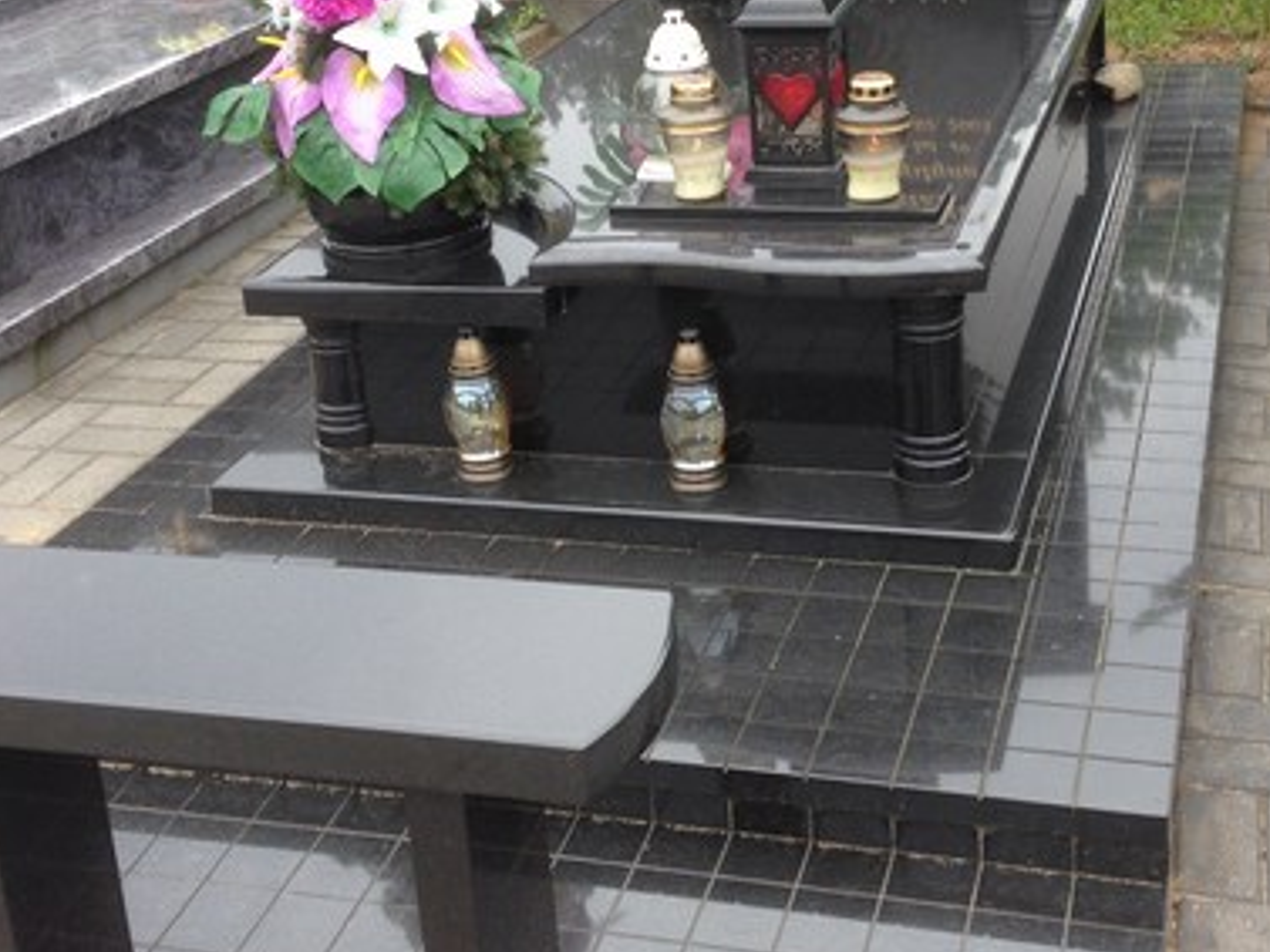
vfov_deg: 25.6
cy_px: 178
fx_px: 2055
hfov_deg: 34.3
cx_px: 674
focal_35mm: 56
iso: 50
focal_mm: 4.12
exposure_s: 1/423
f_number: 2.4
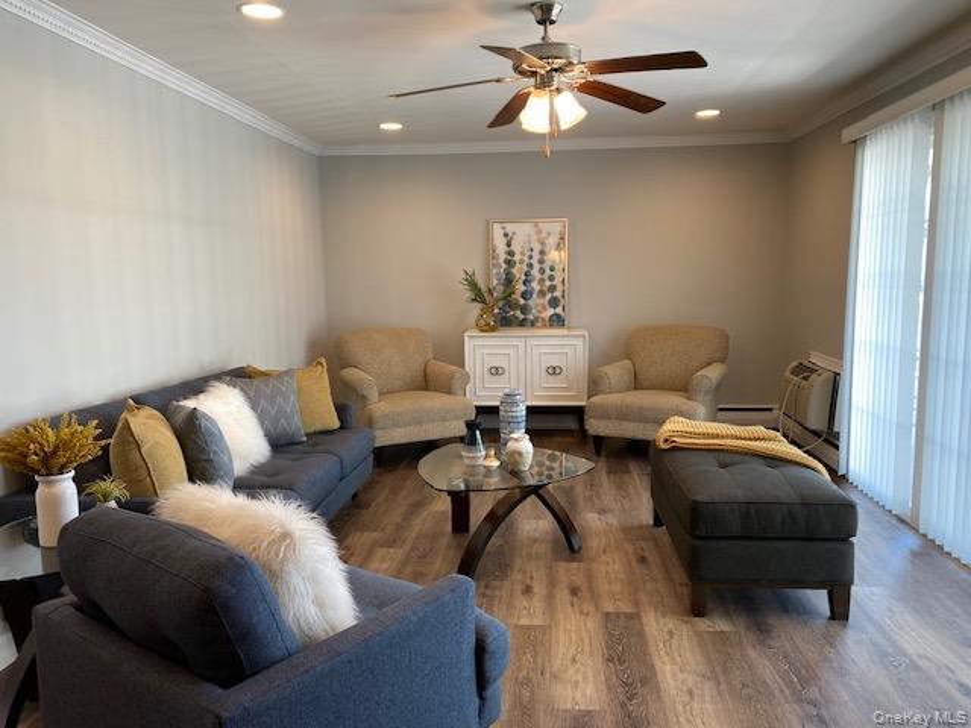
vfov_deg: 53.1
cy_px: 364
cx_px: 486
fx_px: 729
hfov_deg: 67.3
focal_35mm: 26
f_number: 1.8
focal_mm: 4.25
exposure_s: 1/60
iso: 80
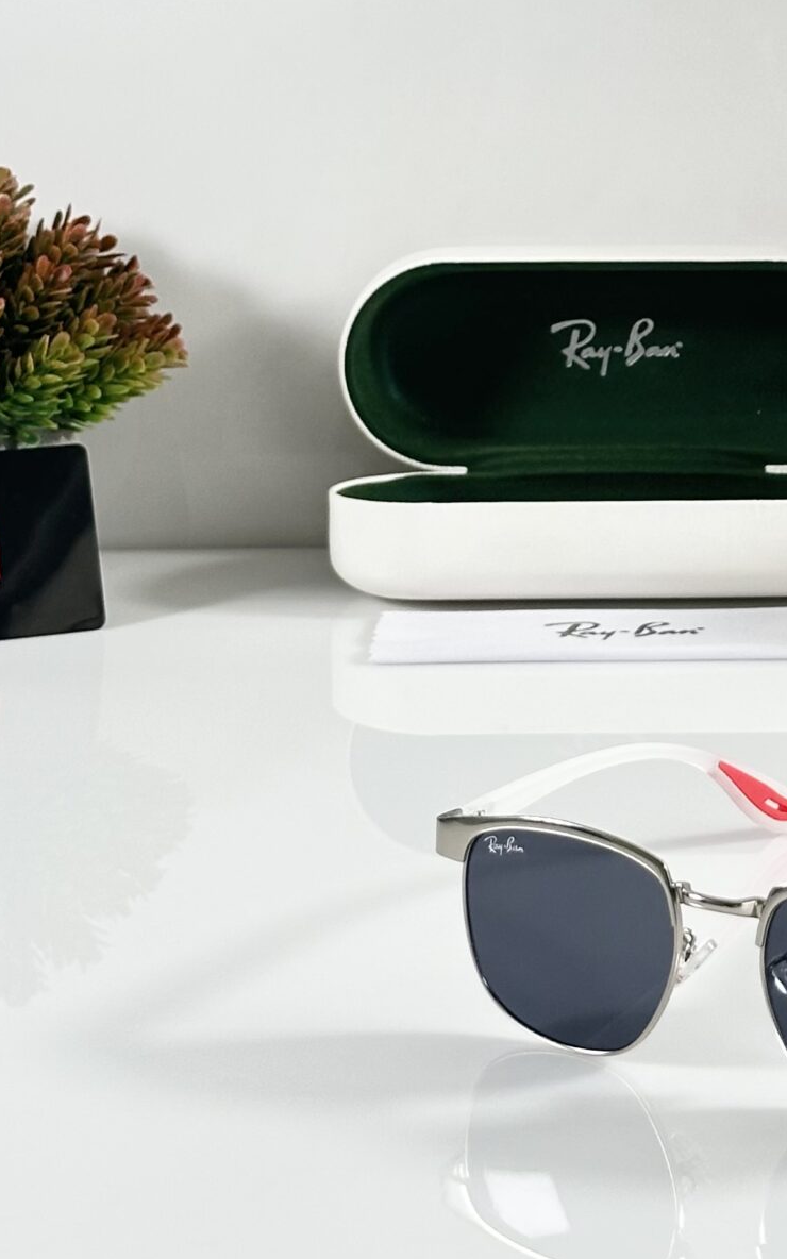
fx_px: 3775
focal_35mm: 110
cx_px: 771
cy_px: 164
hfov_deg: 11.8
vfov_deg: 18.7
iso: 80
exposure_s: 1/97
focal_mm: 6.86
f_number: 1.78
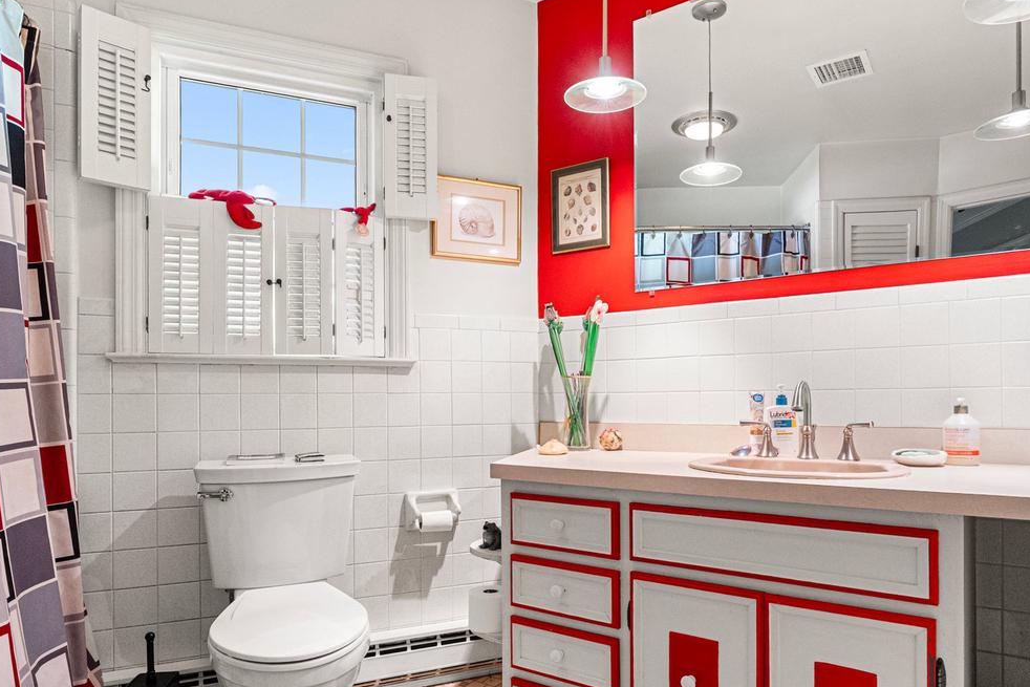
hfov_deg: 77.4
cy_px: 427
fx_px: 642
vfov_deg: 55.7
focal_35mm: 22
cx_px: 529
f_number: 8
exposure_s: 1/8
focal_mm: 15.3
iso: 1000
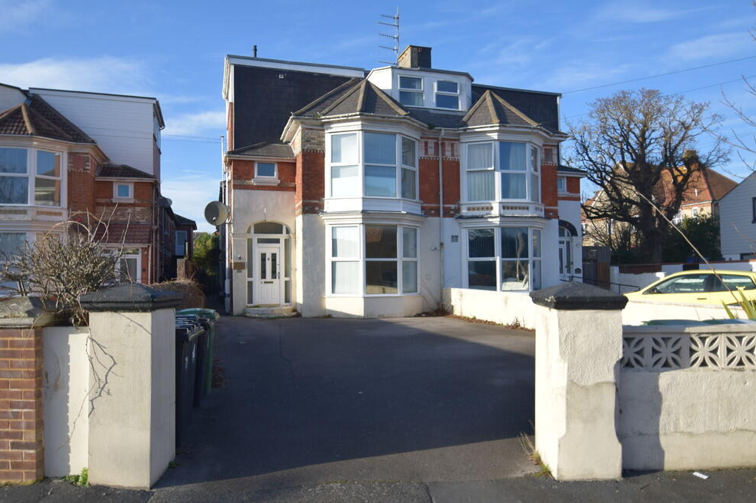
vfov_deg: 51.3
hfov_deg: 71.5
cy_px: 257
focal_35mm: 25
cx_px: 379
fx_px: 525
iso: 200
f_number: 2.8
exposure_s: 1/2000
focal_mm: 16
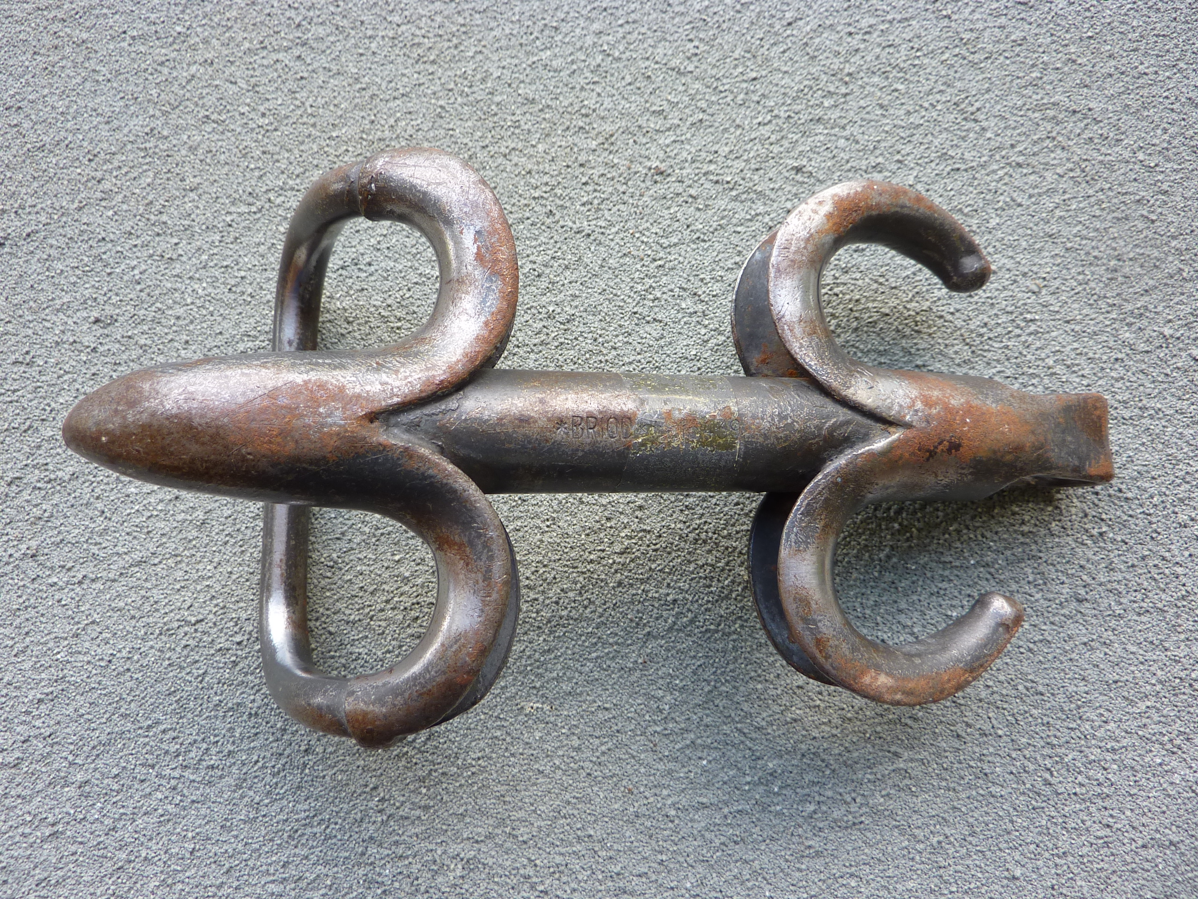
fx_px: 865
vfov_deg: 54.9
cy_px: 450
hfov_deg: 69.4
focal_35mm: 25
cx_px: 599
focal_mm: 4.1
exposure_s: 1/40
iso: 80
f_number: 3.3
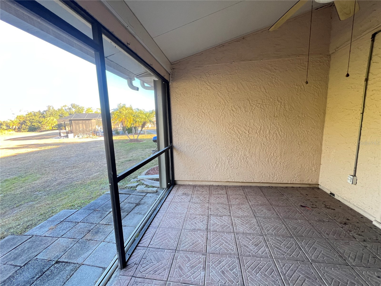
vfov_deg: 89.9
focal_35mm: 13
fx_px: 143
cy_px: 143
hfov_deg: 106.2
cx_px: 190
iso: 160
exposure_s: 1/99
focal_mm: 1.57
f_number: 1.8
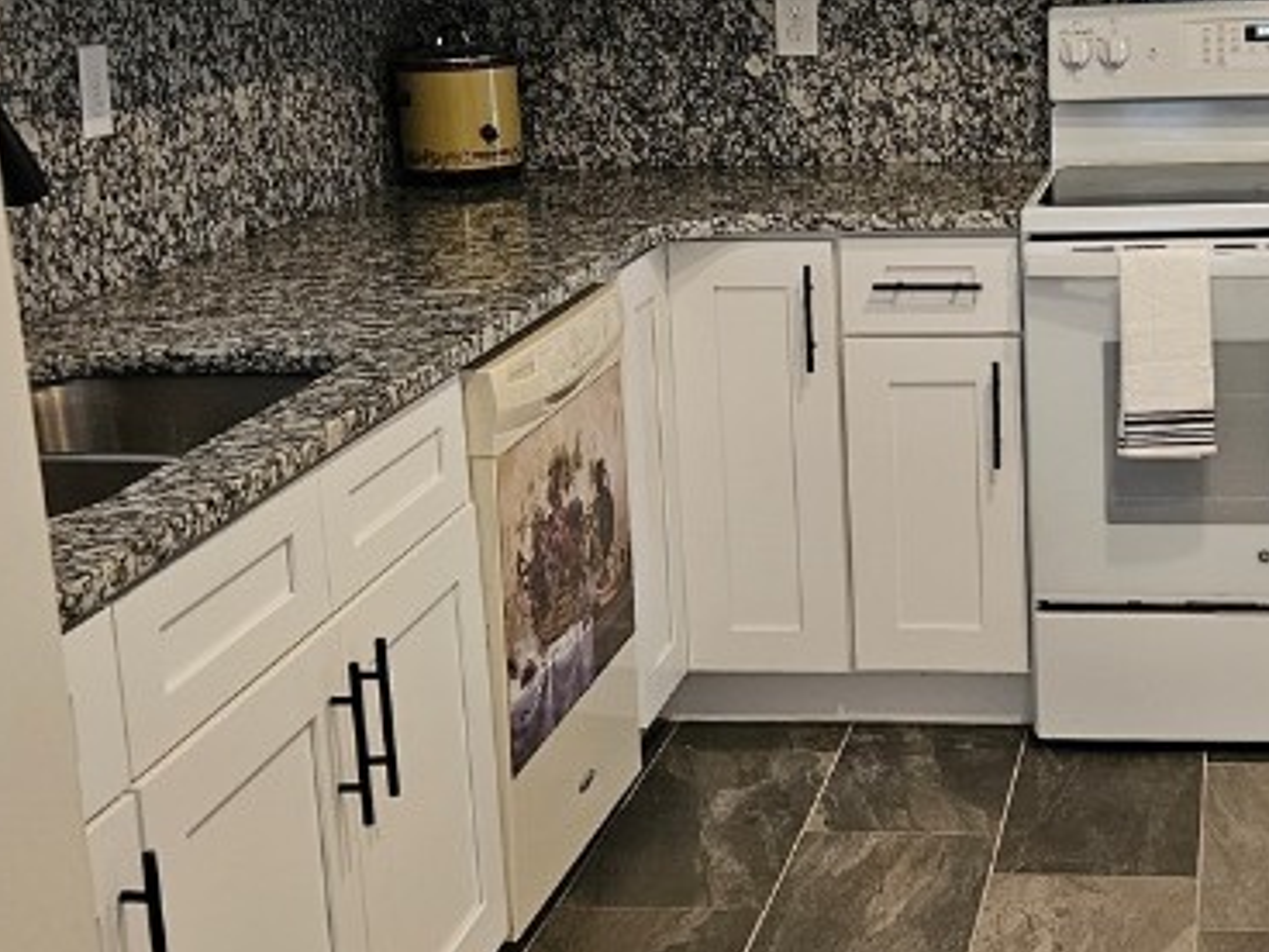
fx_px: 2346
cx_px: 1003
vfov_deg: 22.9
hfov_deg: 29.6
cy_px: 376
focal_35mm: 64
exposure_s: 1/120
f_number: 1.8
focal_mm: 5.4
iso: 400
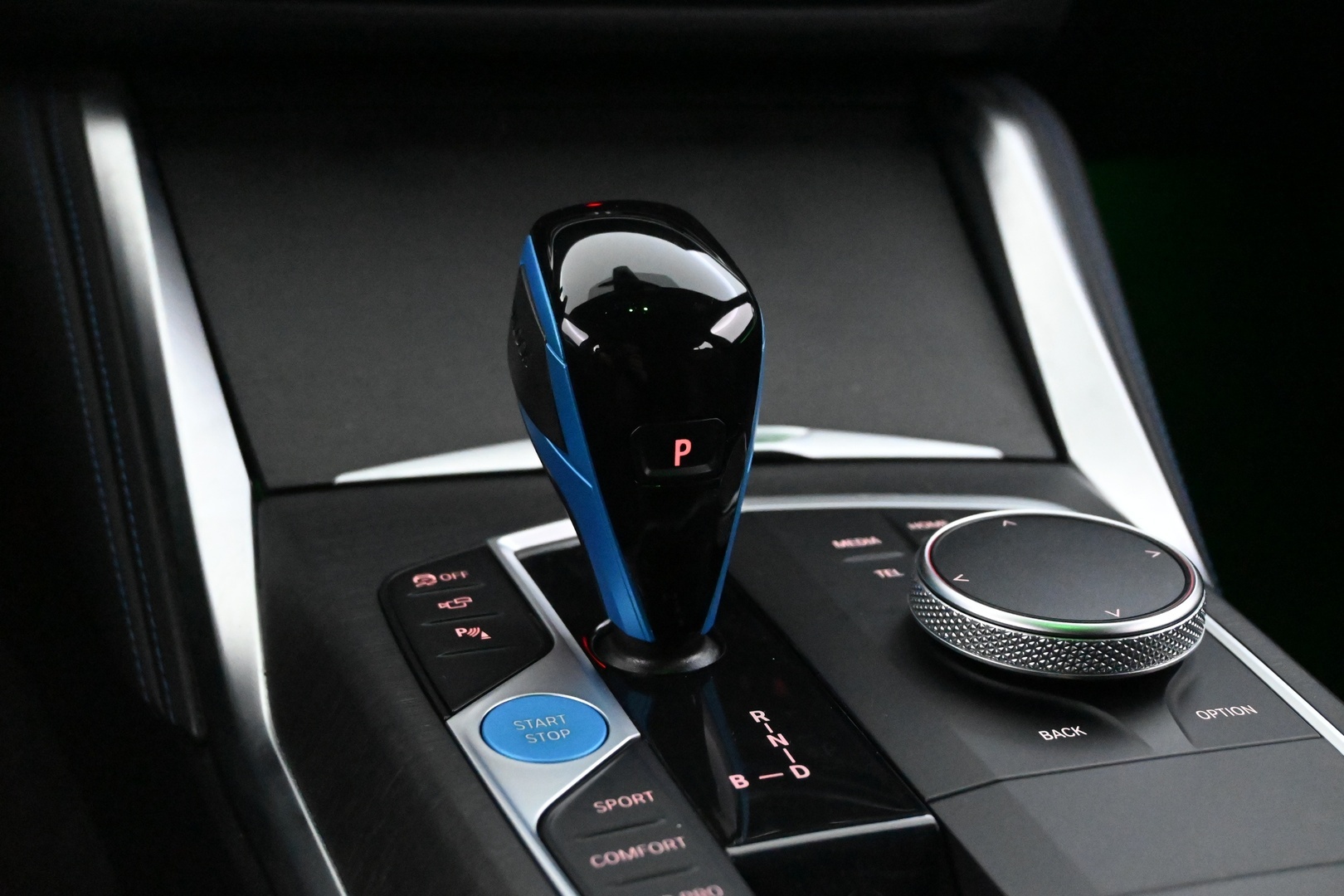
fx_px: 1848
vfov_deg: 27.3
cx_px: 672
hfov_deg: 40.0
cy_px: 448
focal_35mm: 50
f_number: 5
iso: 12800
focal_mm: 33
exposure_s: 1/50
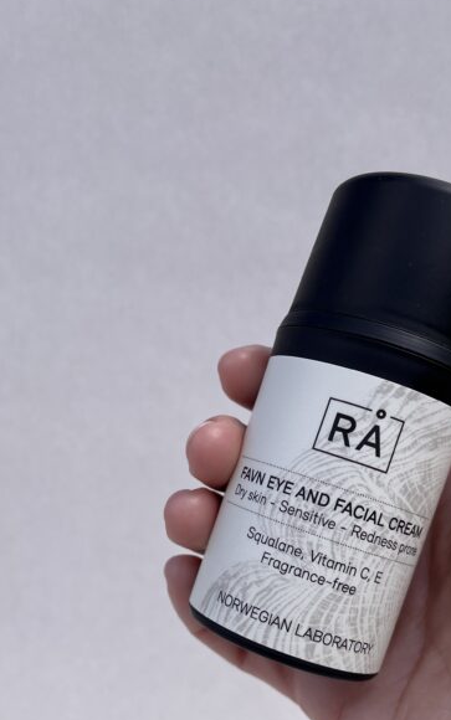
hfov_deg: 33.6
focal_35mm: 38
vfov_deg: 50.6
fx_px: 747
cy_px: 478
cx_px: 224
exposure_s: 1/2755
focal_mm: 5.1
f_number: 1.6
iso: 50
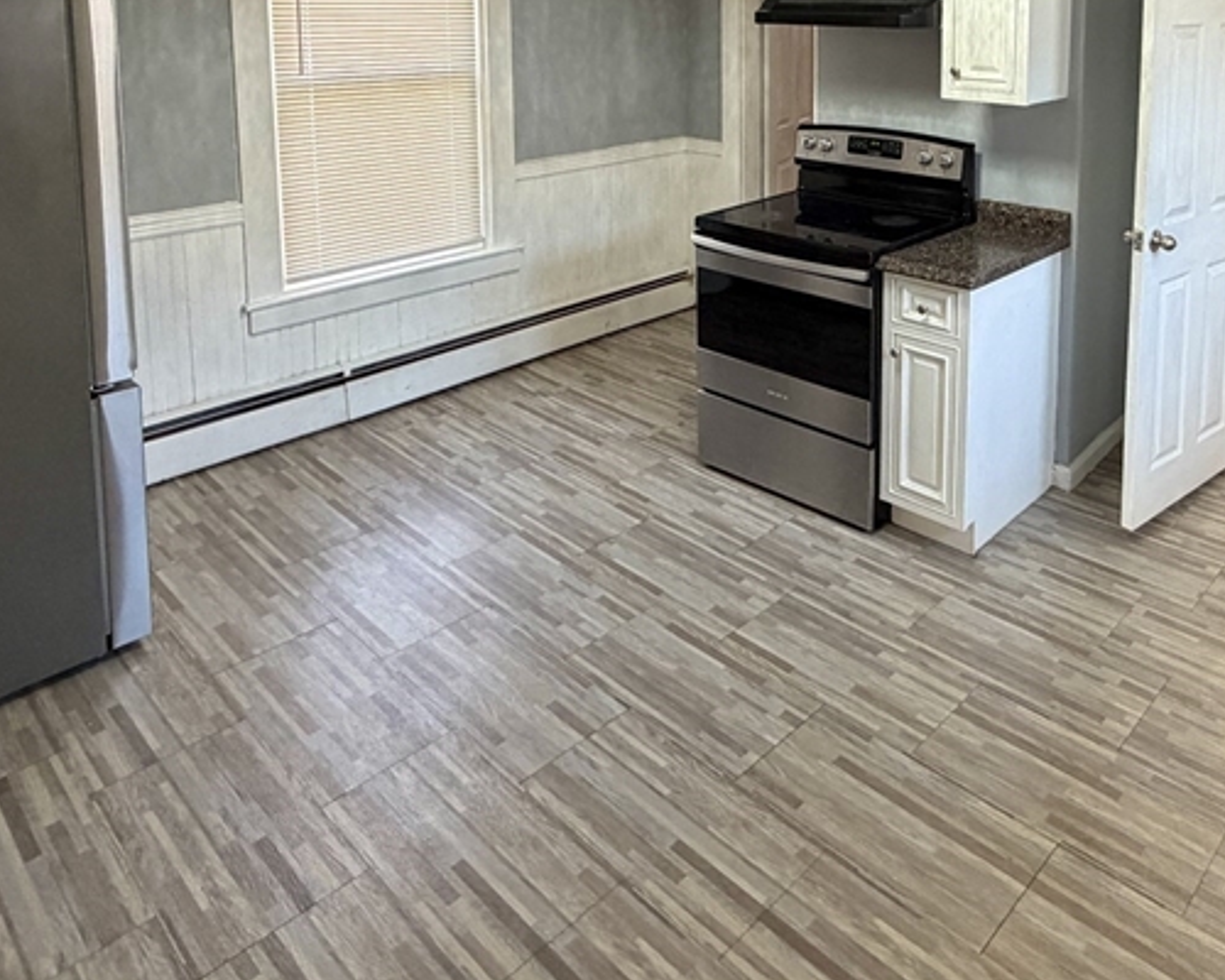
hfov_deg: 60.6
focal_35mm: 28
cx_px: 828
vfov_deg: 46.7
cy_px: 105
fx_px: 1015
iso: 320
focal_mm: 2.22
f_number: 2.2
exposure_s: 1/120
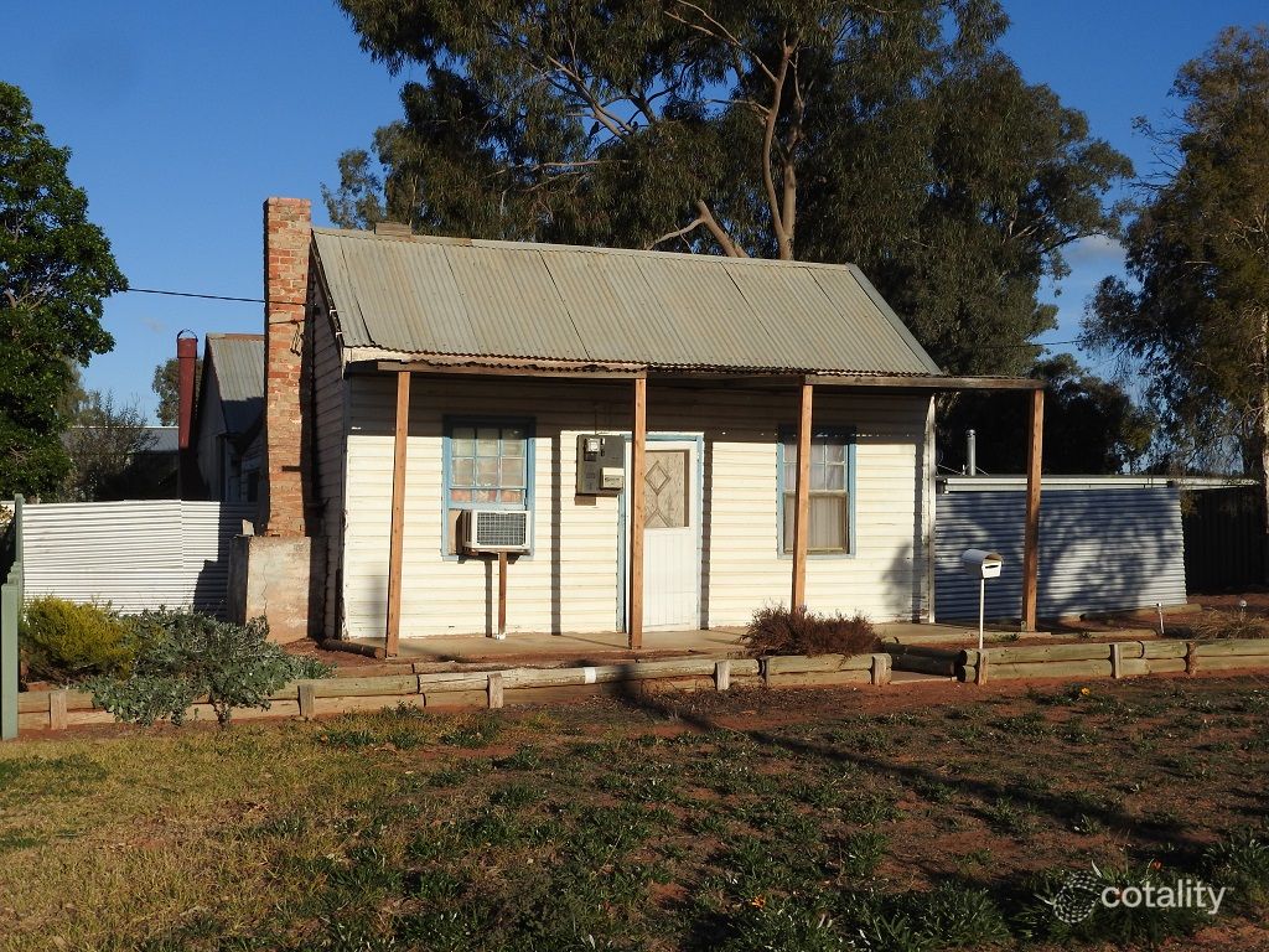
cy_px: 476
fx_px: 1650
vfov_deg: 32.2
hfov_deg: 42.1
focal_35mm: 45
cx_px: 634
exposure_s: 1/1600
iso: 100
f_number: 4
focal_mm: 8.1
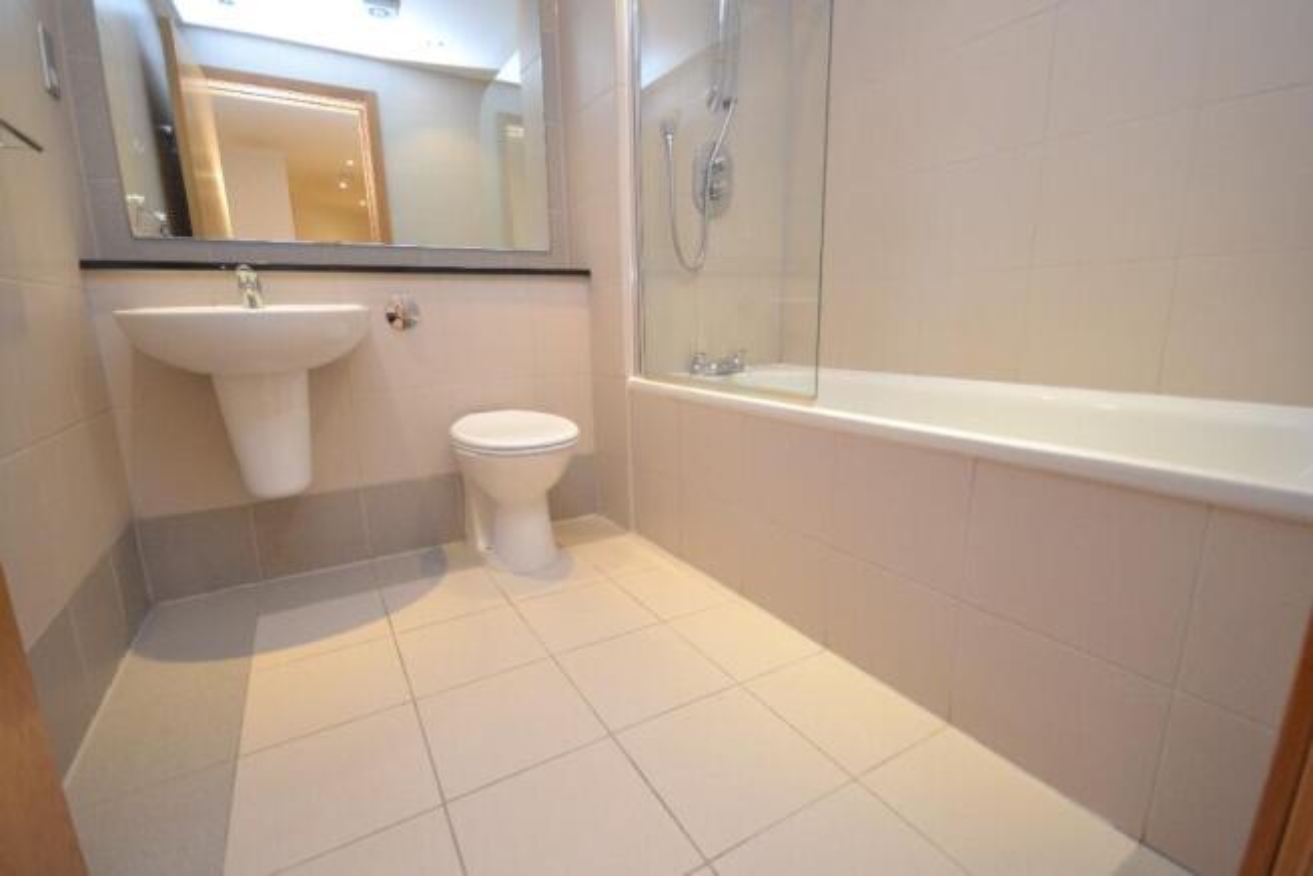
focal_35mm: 15
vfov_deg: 77.4
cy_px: 438
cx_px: 656
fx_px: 547
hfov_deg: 100.4
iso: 1800
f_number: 4
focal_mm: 10
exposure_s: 1/60
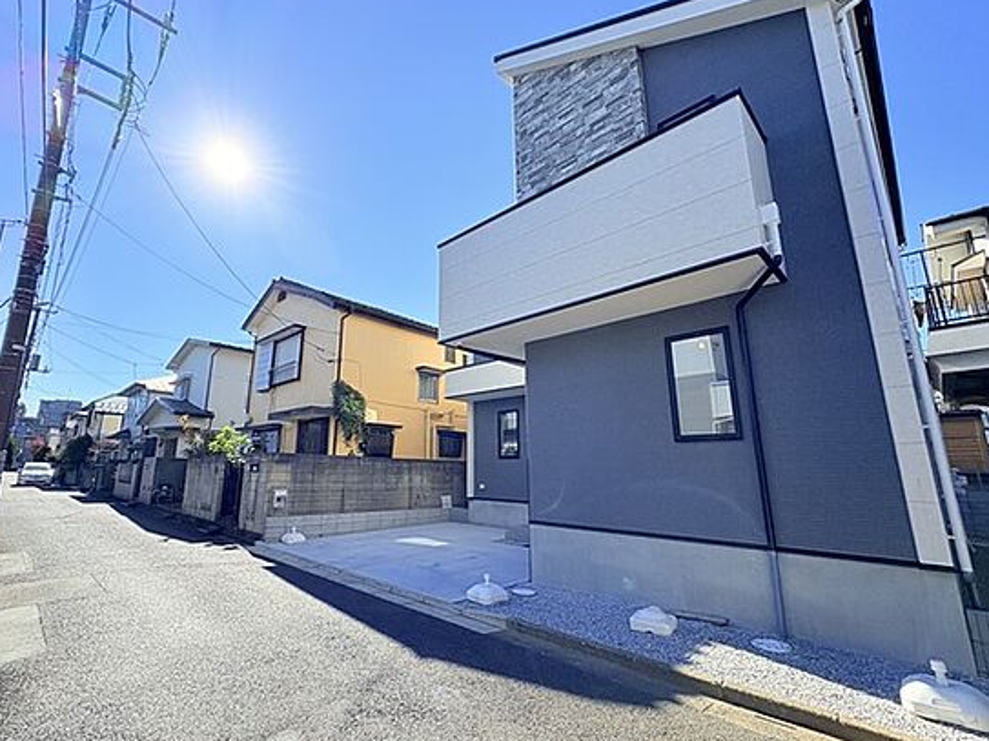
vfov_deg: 78.1
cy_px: 372
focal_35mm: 16
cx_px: 428
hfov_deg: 94.0
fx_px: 457
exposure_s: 1/2415
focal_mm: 2.22
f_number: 2.2
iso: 64
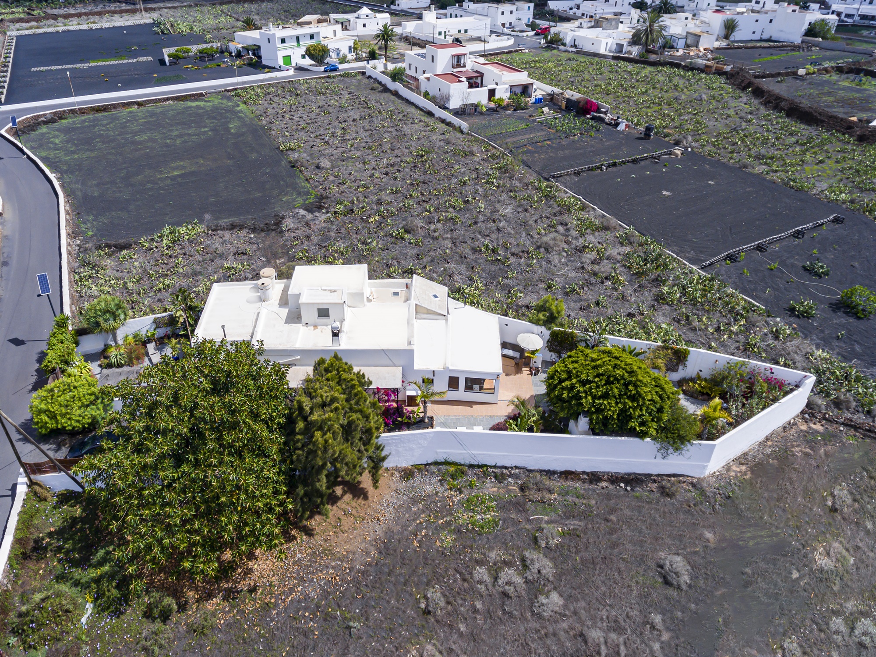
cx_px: 438
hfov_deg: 81.8
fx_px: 506
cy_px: 328
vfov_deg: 65.9
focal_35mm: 20
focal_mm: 3.61
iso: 100
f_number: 2.8
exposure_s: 1/1250
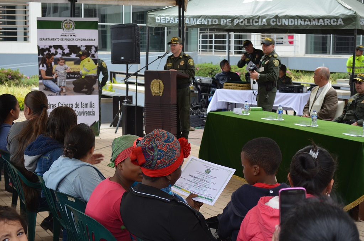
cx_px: 182
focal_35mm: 69
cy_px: 120
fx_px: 696
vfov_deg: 19.7
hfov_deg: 29.3
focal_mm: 46
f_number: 7.1
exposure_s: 1/200
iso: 200
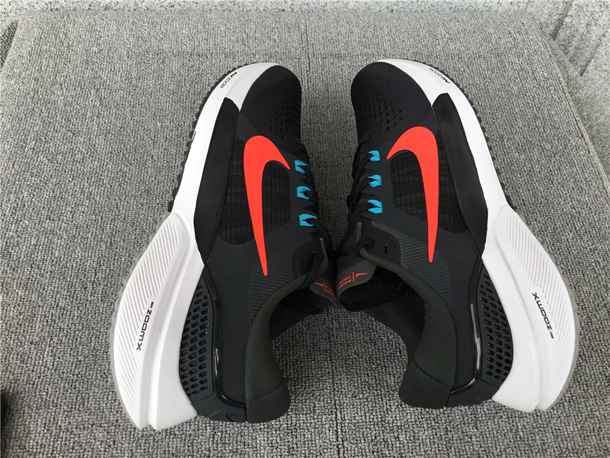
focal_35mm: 31
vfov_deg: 45.4
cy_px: 229
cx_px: 305
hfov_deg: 58.4
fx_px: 546
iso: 25
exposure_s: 1/100
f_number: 2.4
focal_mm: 3.3
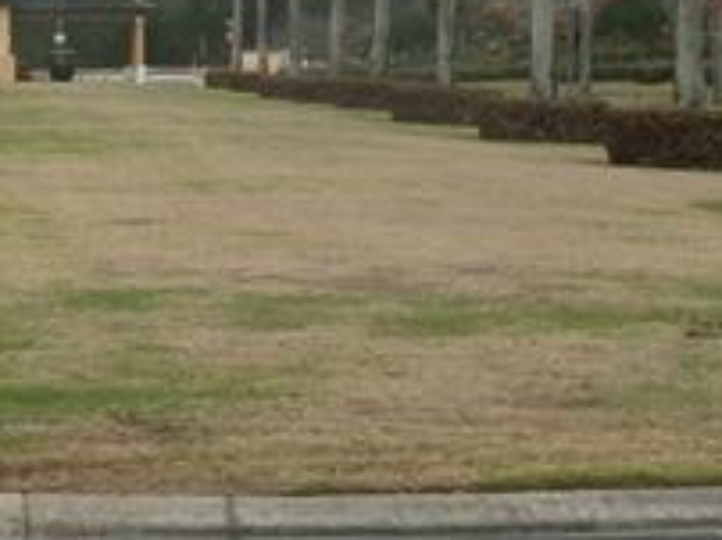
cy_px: 122
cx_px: -64
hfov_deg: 13.6
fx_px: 2958
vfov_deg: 10.4
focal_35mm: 142
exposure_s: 1/80
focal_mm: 5.1
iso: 100
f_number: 10.8
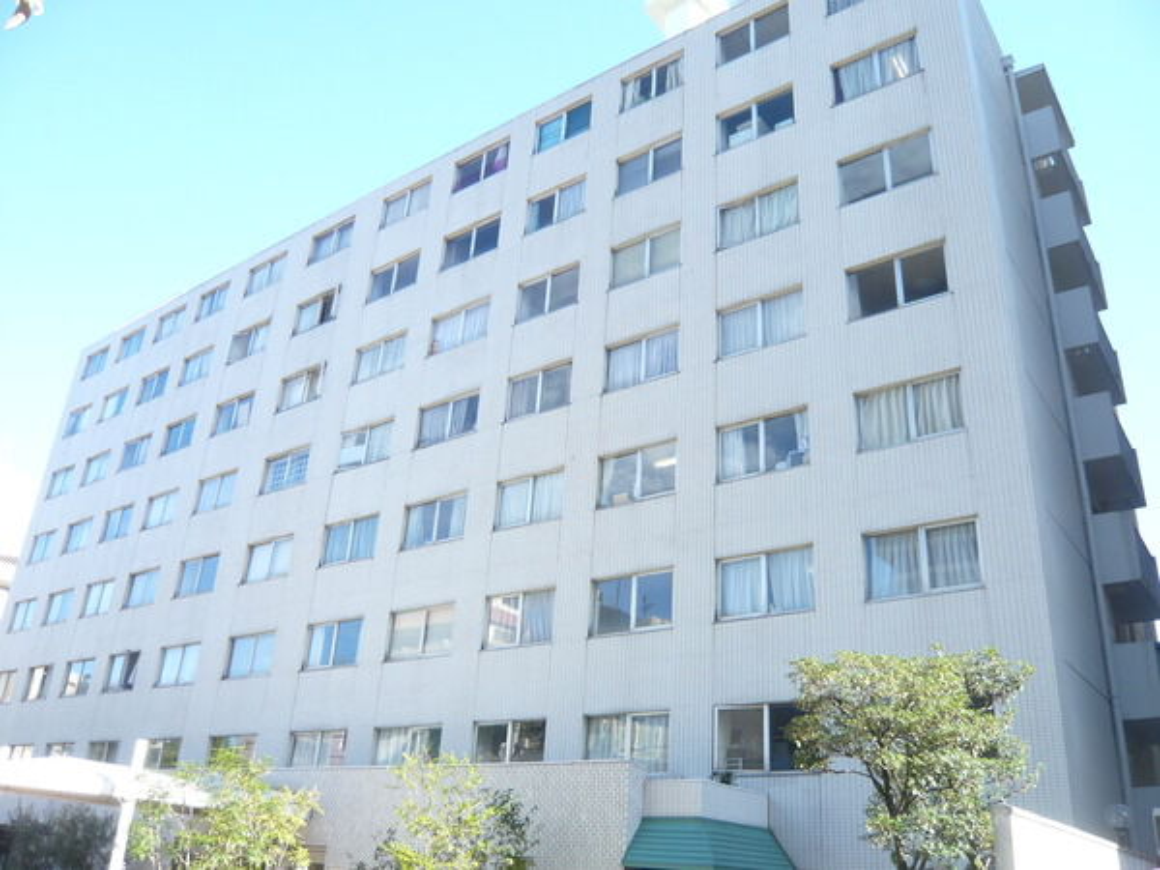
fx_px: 938
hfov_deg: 63.4
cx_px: 580
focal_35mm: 28
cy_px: 435
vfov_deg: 49.7
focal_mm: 4.6
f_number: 2.8
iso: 100
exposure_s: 1/160
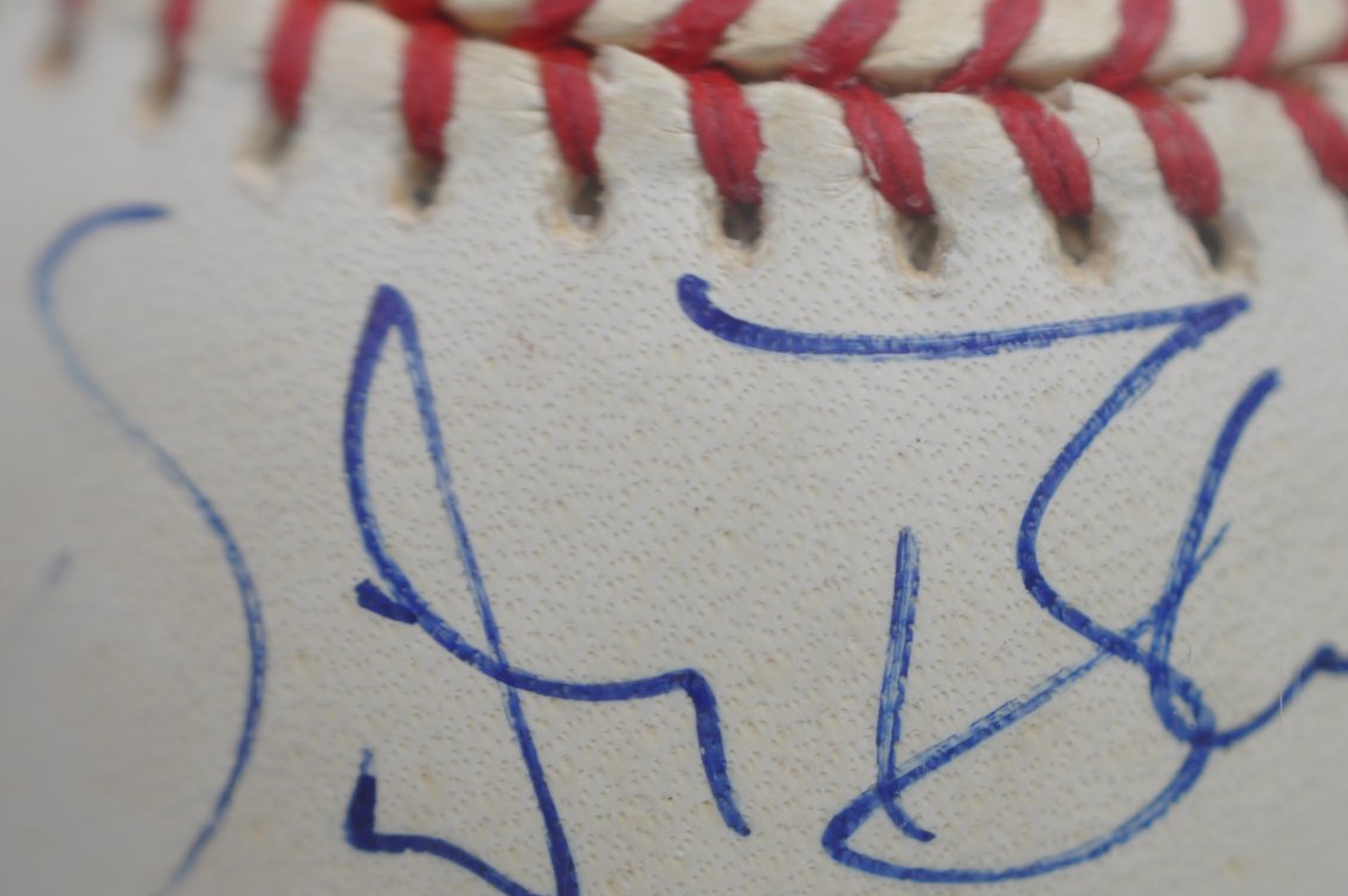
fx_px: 3367
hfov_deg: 22.6
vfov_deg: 15.1
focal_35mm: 90
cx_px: 711
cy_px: 610
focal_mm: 40
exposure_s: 1/60
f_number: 4
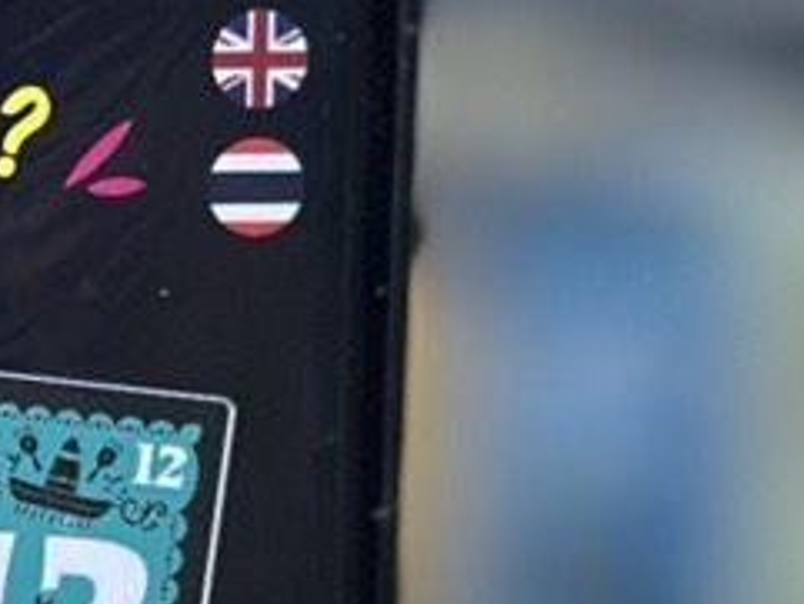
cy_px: 1008
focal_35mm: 255
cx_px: -761
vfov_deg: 5.8
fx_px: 5926
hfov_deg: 7.5
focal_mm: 6.86
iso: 320
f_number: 1.78
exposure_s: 1/50
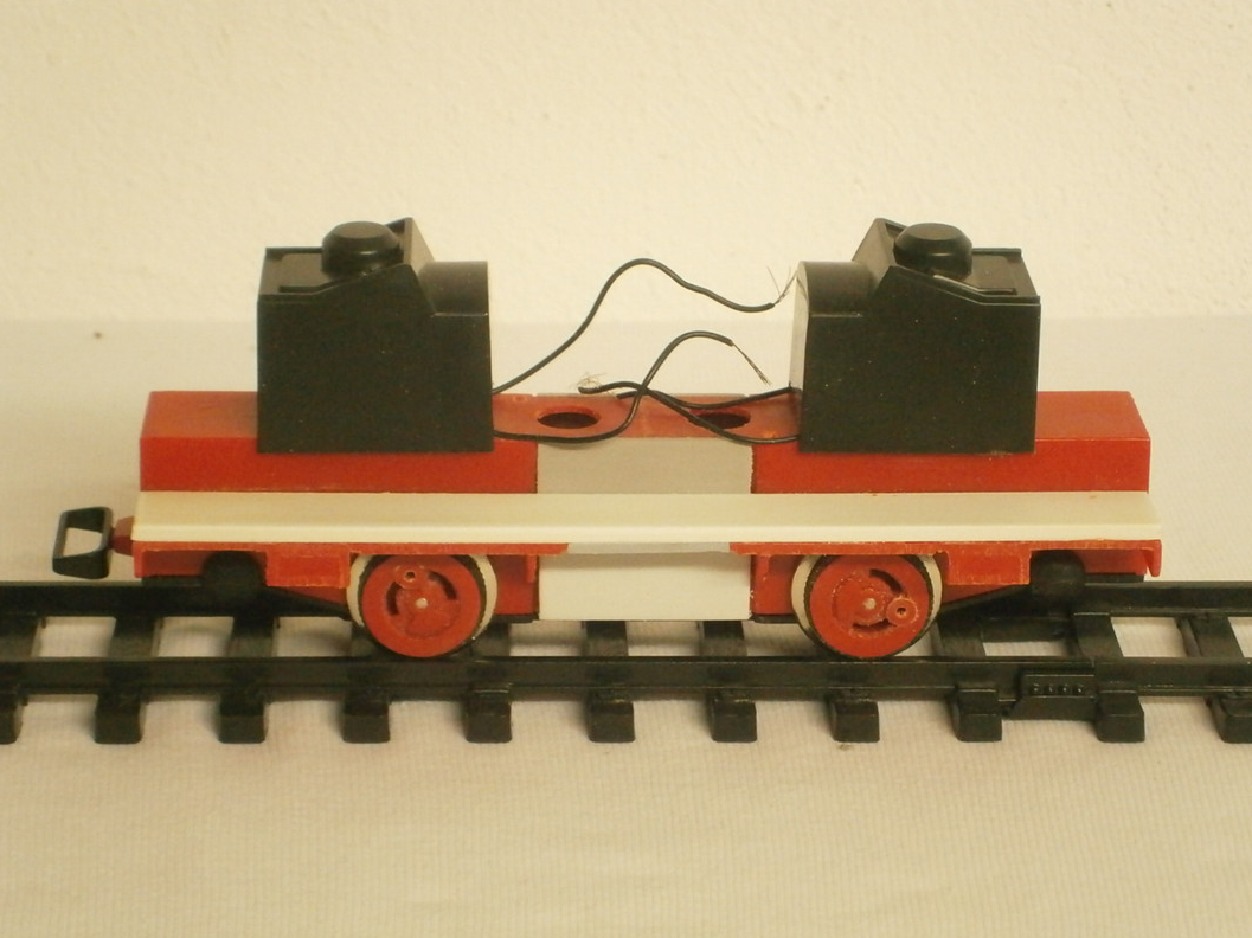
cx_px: 630
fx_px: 3688
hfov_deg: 19.3
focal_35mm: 102
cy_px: 468
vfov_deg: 14.5
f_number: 5.4
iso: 800
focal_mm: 17.8
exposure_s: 1/25
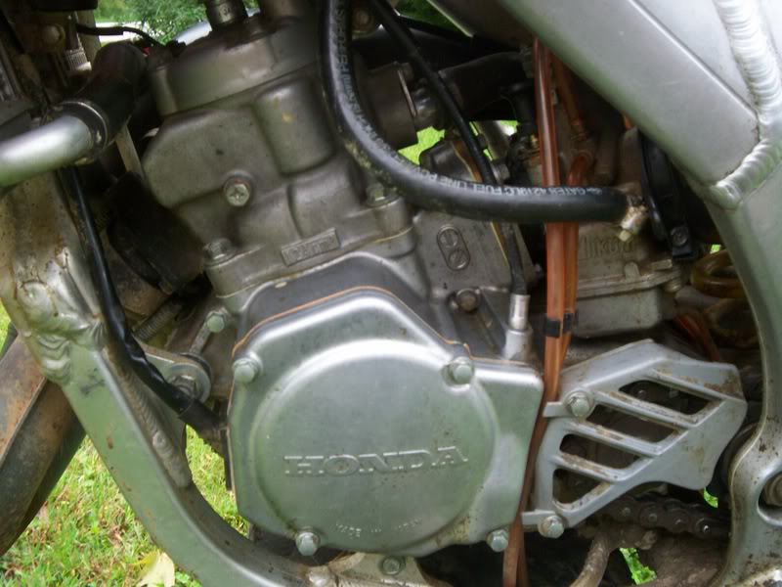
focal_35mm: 36
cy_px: 294
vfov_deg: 39.7
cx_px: 391
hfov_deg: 51.4
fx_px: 813
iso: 100
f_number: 4.5
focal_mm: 5.9
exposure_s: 1/86.7
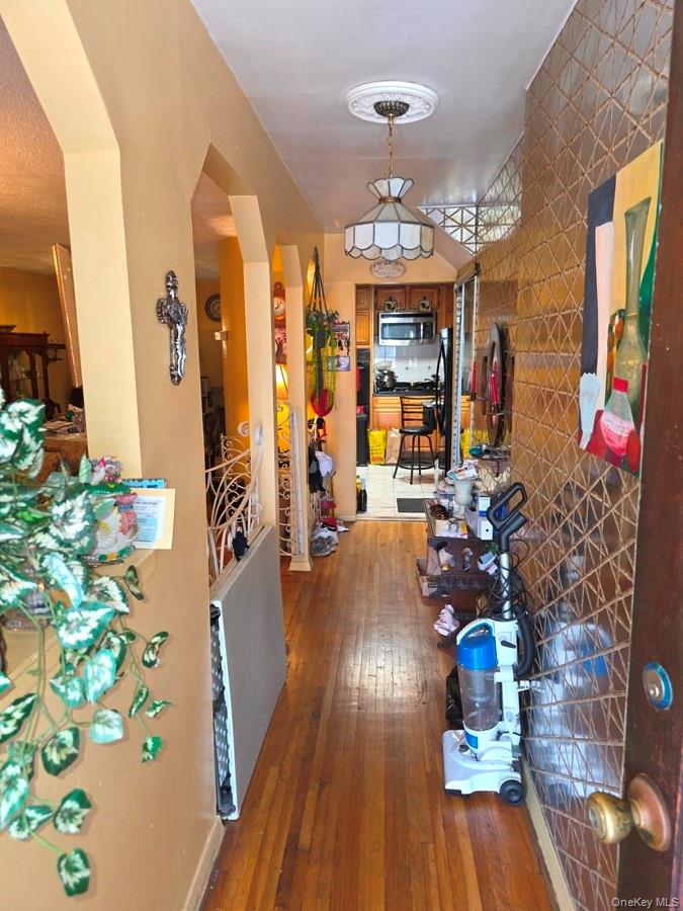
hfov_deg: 58.9
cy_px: 456
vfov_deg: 73.9
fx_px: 605
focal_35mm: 23
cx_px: 342
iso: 100
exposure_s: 1/24
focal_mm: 6.3
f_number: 1.7
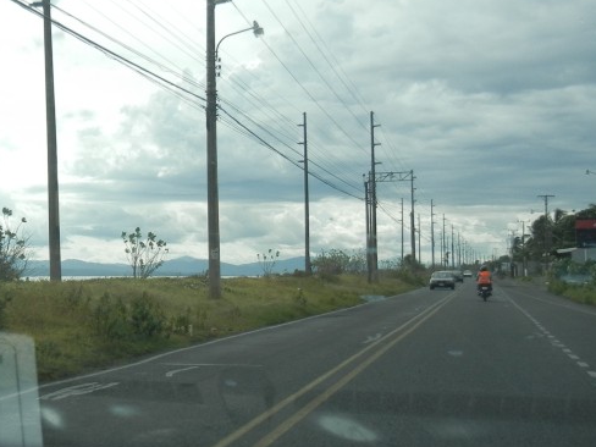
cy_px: 198
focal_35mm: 63
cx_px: 24
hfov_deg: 29.1
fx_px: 1085
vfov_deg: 23.3
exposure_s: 1/386
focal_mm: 5.4
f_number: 7
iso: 160
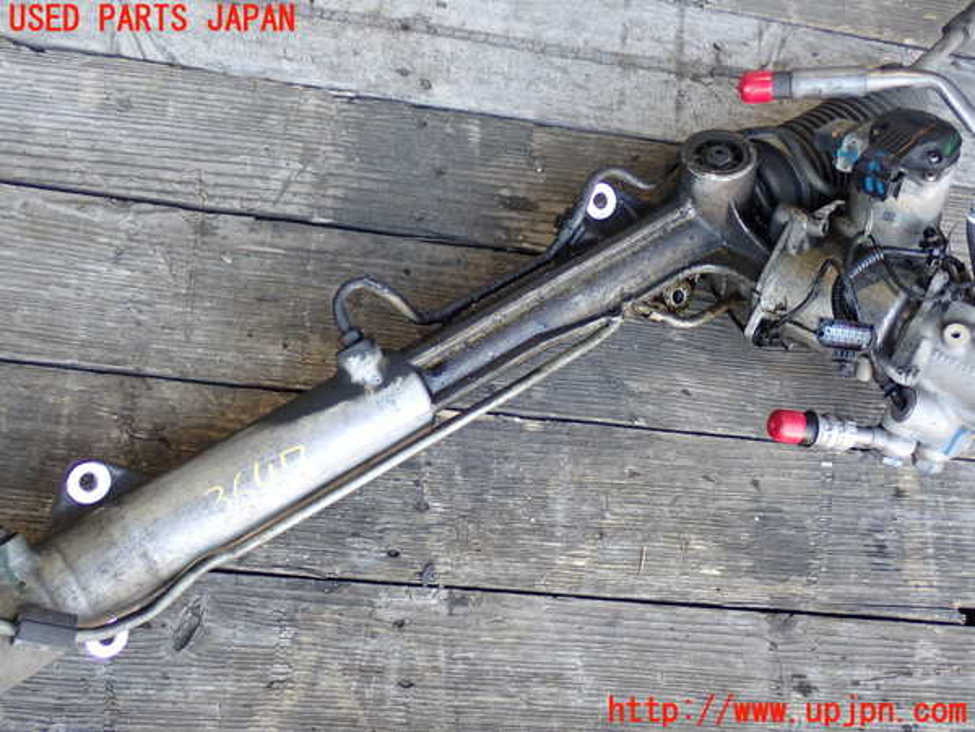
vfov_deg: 29.1
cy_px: 366
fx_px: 1408
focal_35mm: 50
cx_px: 488
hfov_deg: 38.2
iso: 400
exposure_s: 1/50
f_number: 3.2
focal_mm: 9.01
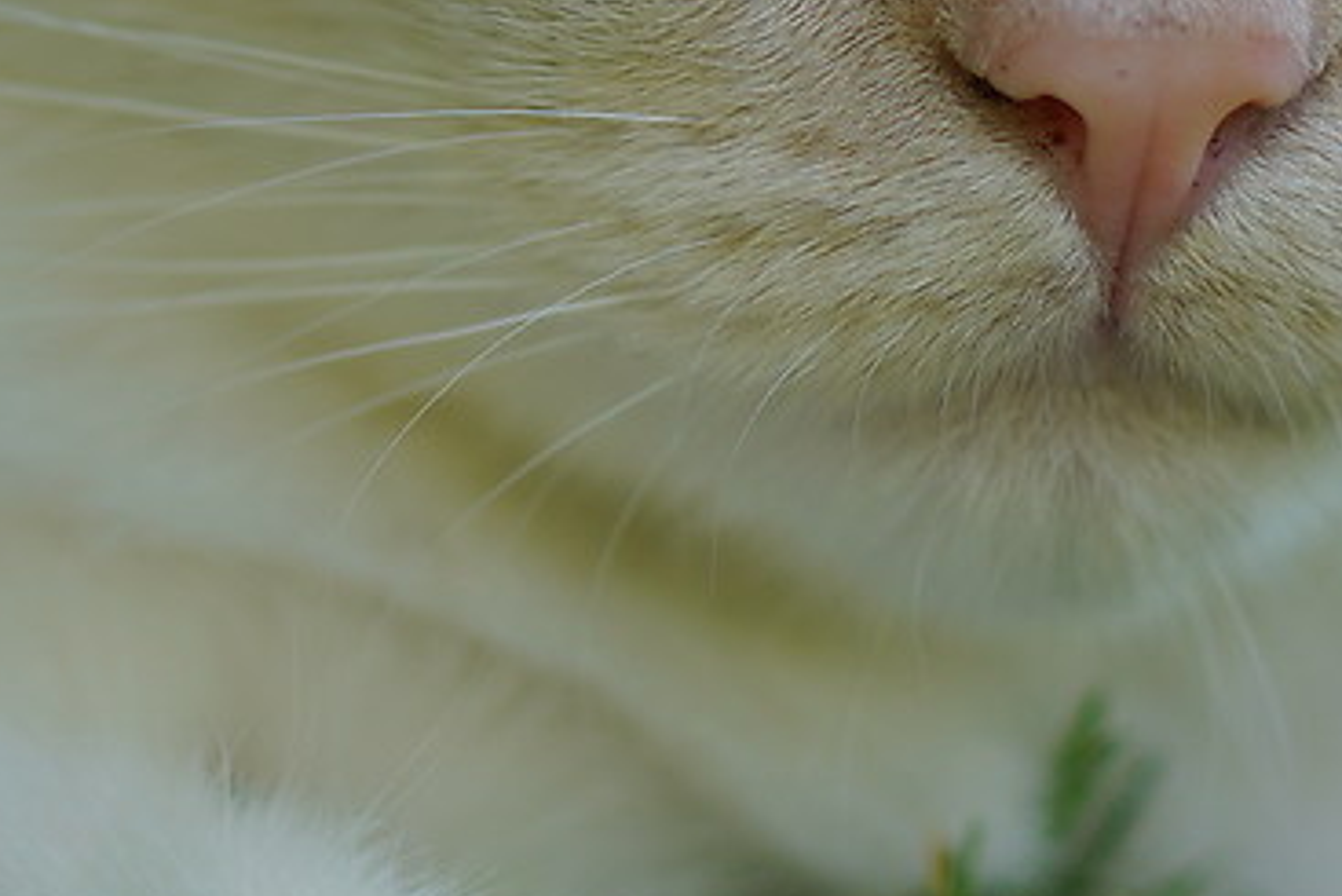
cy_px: -282
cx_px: 936
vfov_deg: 2.5
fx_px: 20734
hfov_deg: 3.7
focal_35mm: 556
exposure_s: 1/640
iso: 100
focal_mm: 85
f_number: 1.8
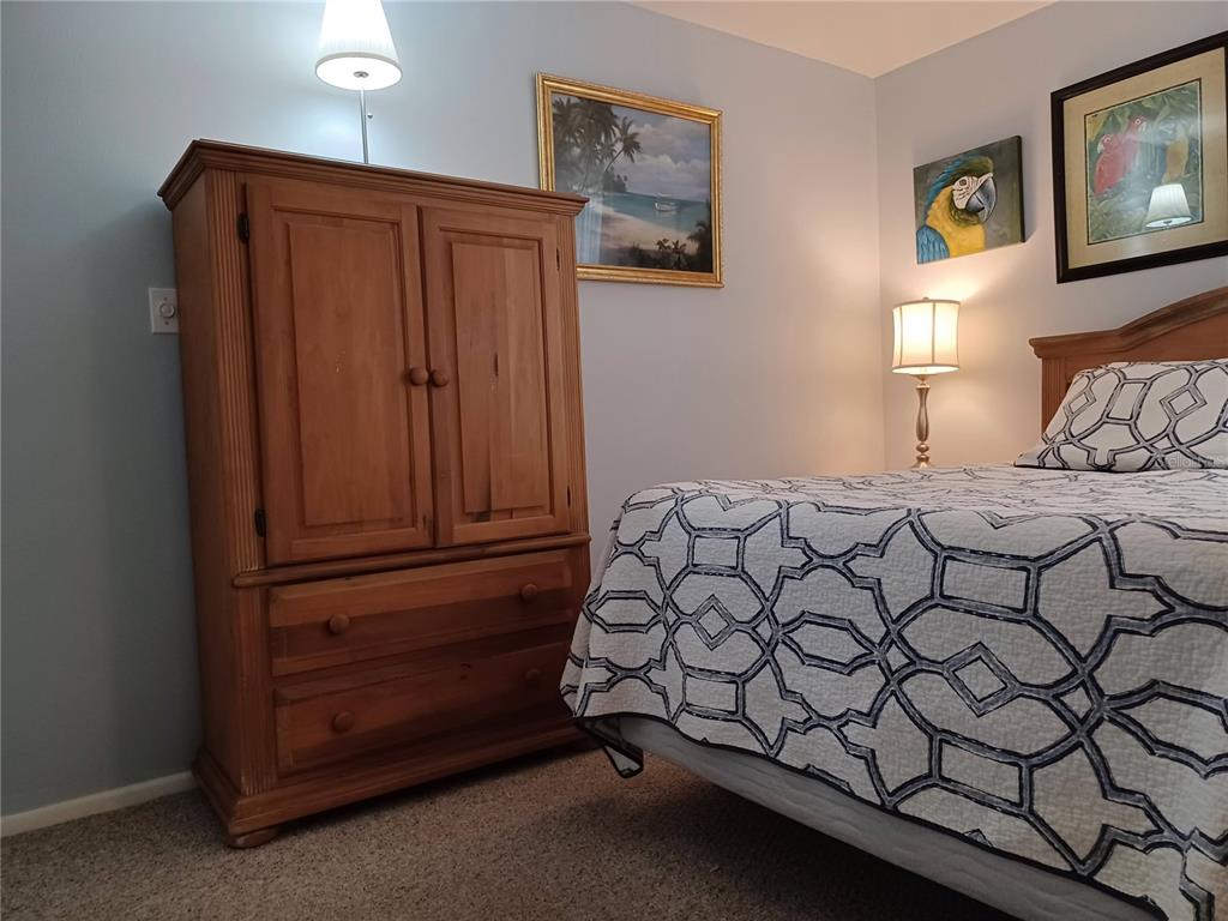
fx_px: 887
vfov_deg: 54.9
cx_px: 614
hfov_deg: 69.4
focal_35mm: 25
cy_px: 460
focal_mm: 4.6
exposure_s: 1/30
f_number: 1.8
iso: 400
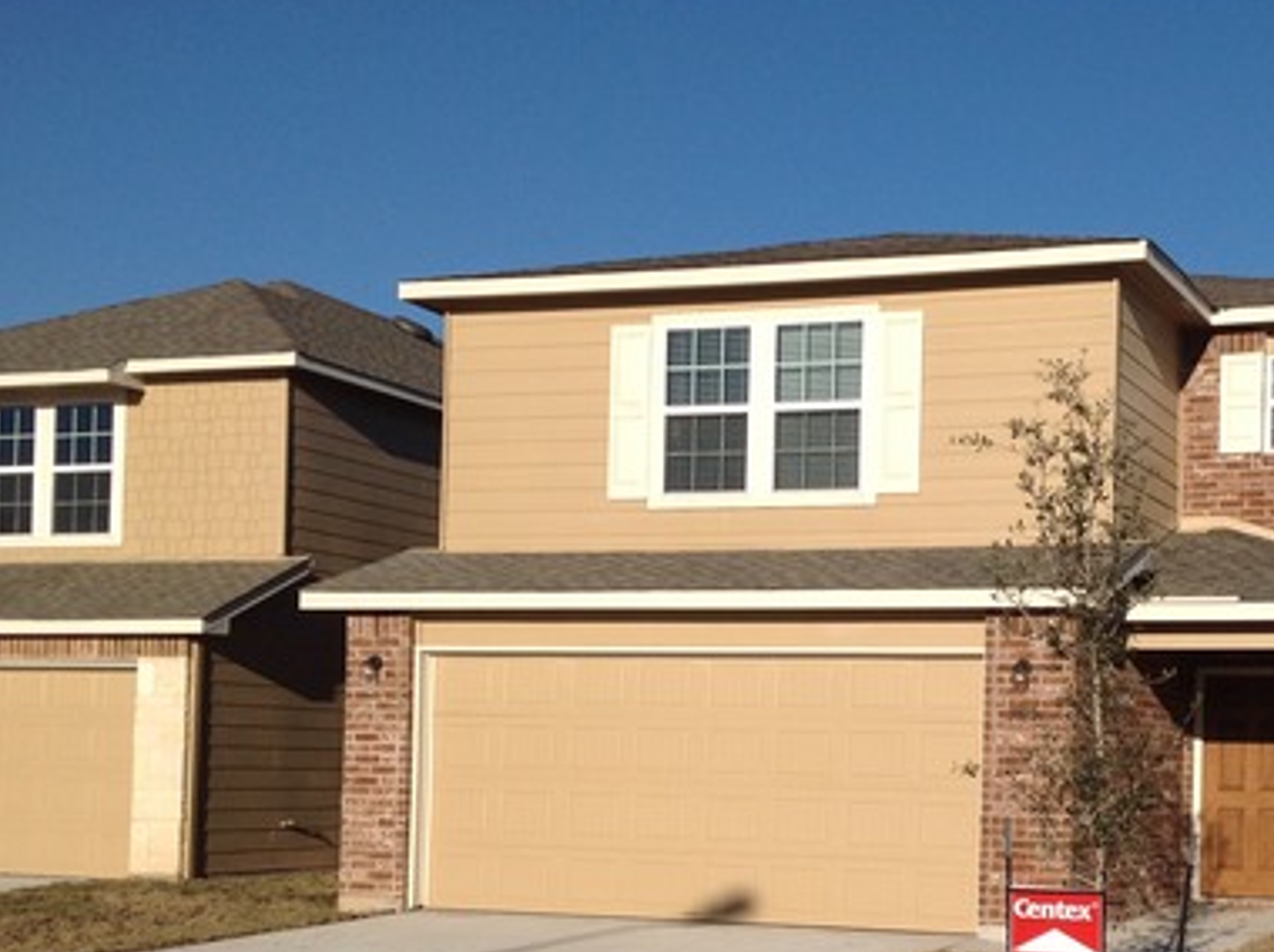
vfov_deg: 24.5
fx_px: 2169
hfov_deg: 32.1
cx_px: 959
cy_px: 704
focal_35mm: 59
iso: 50
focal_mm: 4.28
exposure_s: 1/3788
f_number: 2.4
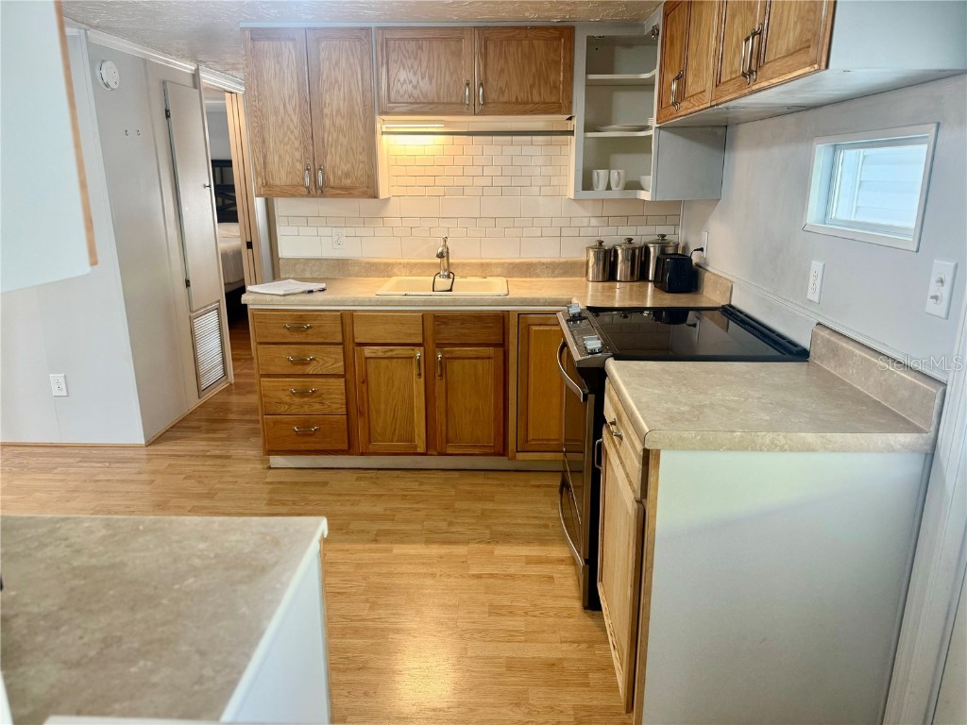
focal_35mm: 24
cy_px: 362
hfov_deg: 71.6
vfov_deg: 56.8
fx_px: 670
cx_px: 484
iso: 160
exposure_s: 1/60
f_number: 1.78
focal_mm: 6.76
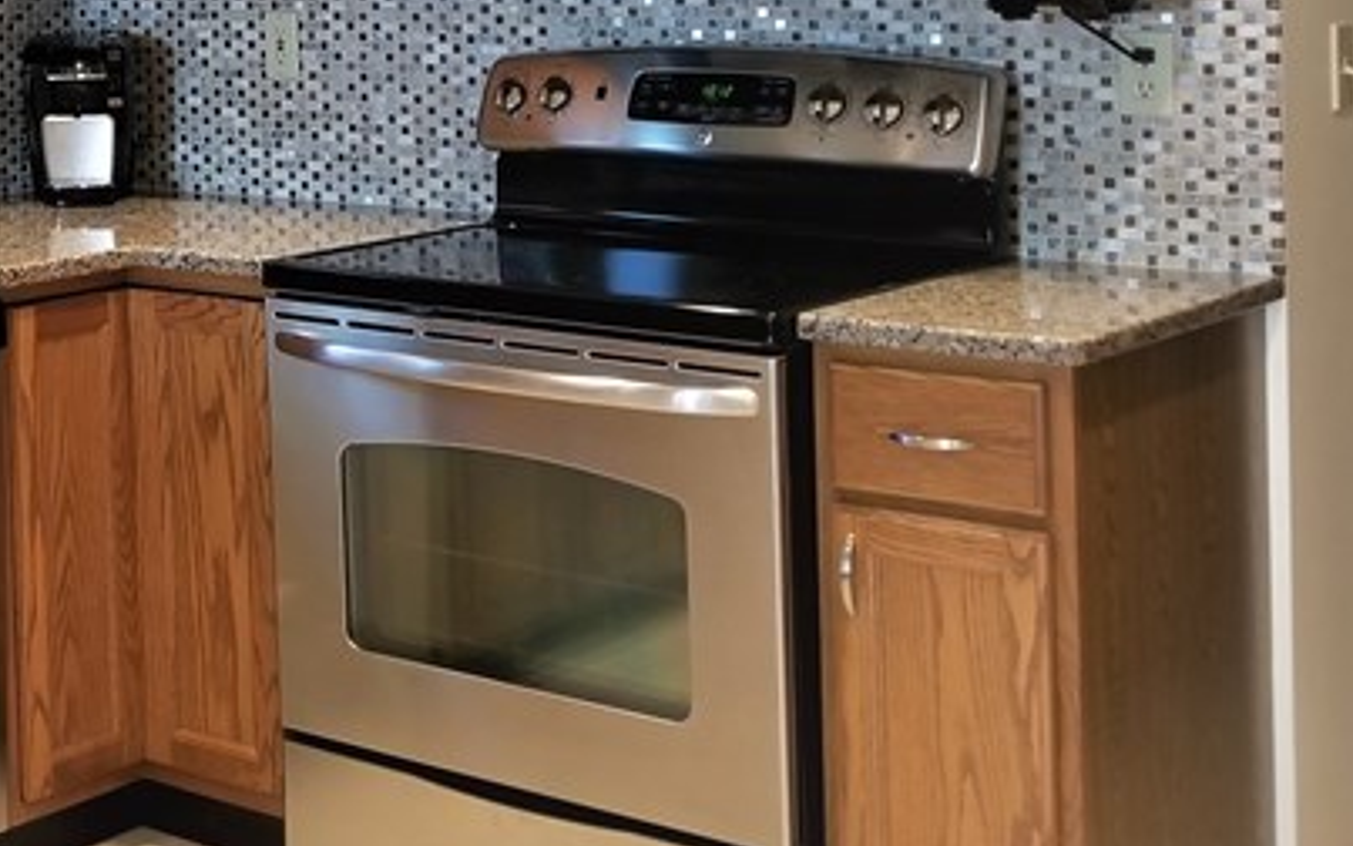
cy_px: -60
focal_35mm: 70
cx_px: -201
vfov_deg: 18.0
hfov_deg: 26.6
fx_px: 2582
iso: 160
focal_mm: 4.25
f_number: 1.7
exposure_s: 1/30
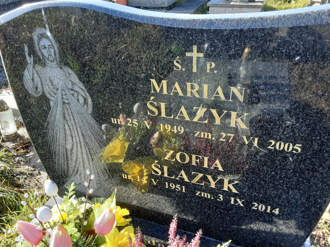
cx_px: 165
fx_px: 267
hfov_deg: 63.5
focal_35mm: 28
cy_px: 124
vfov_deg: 49.7
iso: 40
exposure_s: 1/167
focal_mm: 2.9
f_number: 1.9
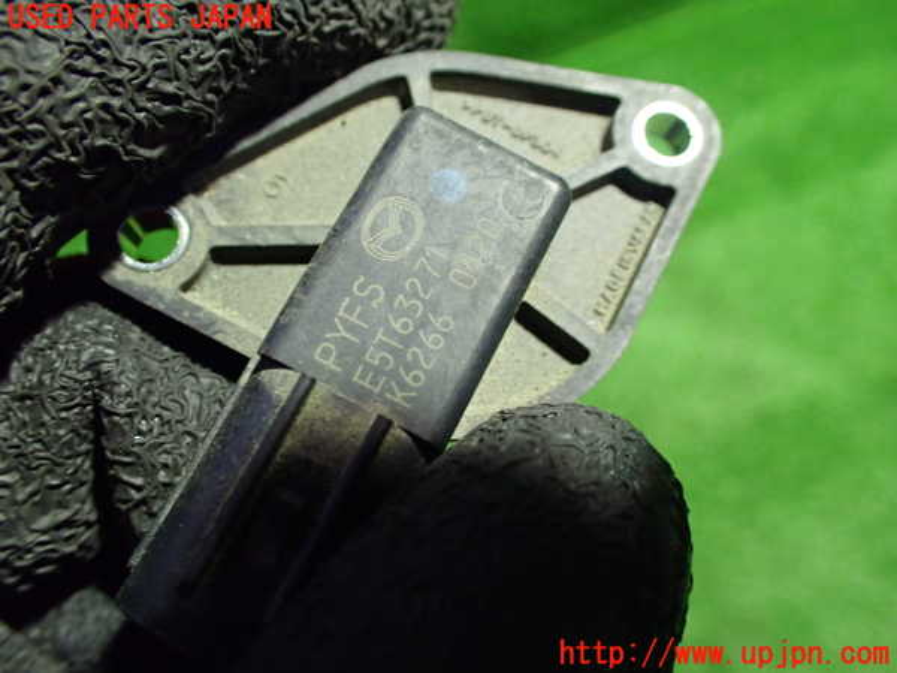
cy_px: 336
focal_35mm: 30
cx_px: 448
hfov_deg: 60.0
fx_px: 777
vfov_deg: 46.8
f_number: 2.3
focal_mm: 5.4
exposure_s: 1/80
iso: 800
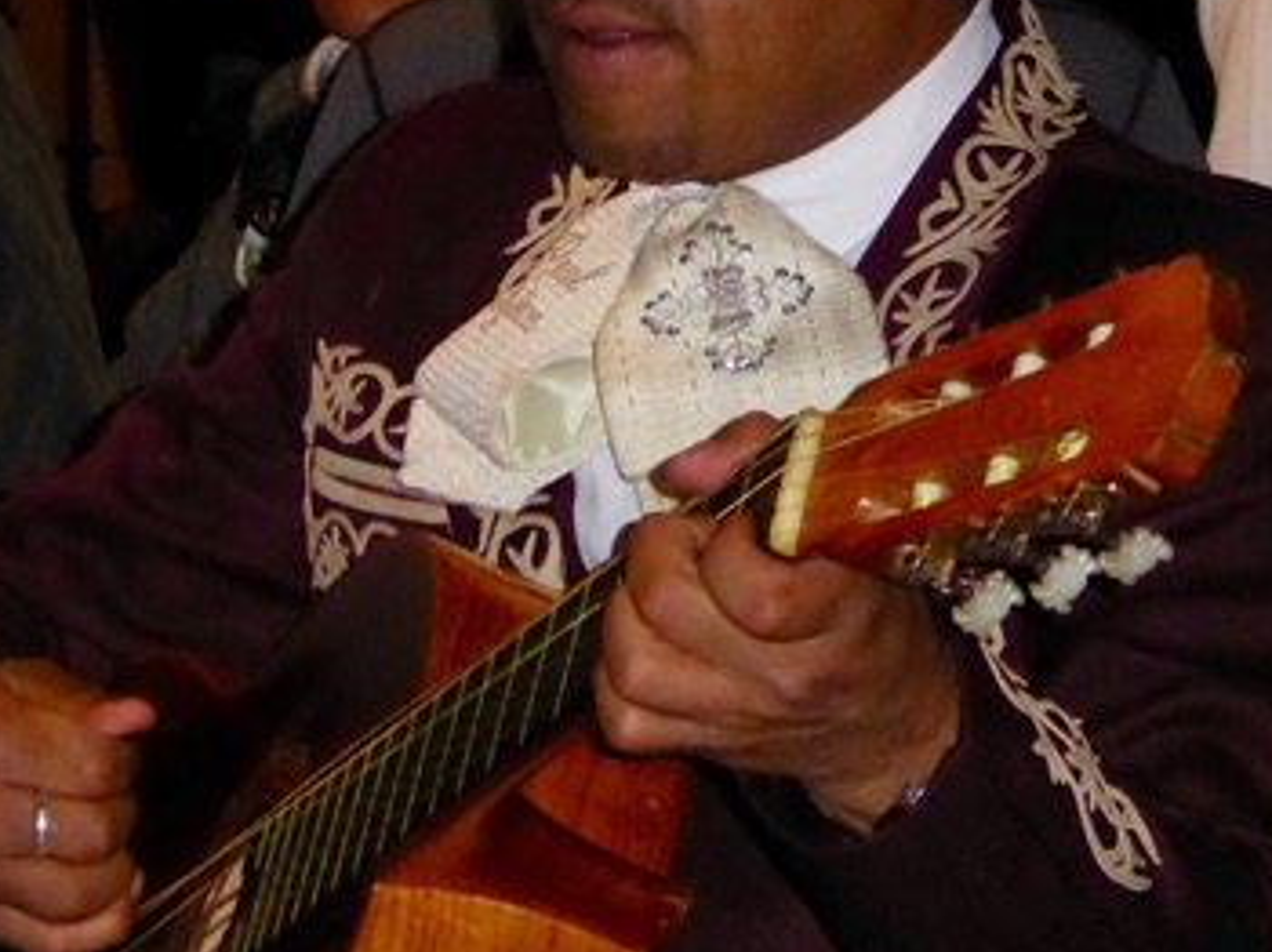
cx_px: 669
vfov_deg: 6.0
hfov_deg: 8.0
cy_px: 265
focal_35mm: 247
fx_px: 9070
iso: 1000
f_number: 5.3
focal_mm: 24.2
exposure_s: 1/60
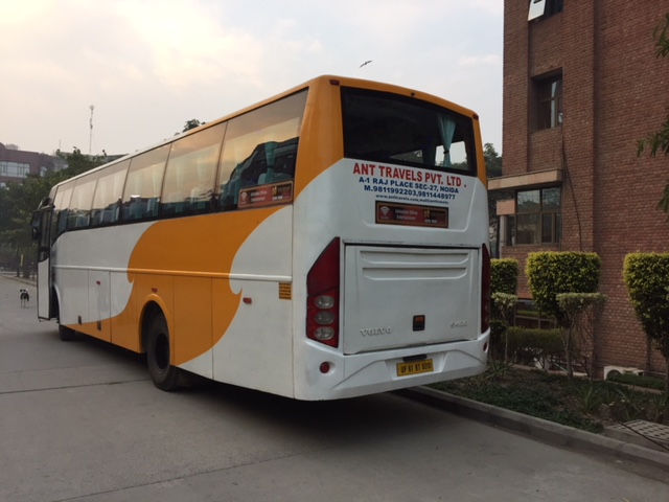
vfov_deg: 48.2
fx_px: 560
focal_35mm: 29
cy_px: 251
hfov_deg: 61.7
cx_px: 334
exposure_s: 1/100
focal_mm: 4.15
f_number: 2.2
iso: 50
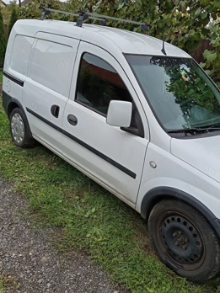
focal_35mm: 31
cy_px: 128
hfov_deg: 45.4
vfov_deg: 58.2
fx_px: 263
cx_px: 113
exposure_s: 1/144
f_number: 1.8
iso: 100
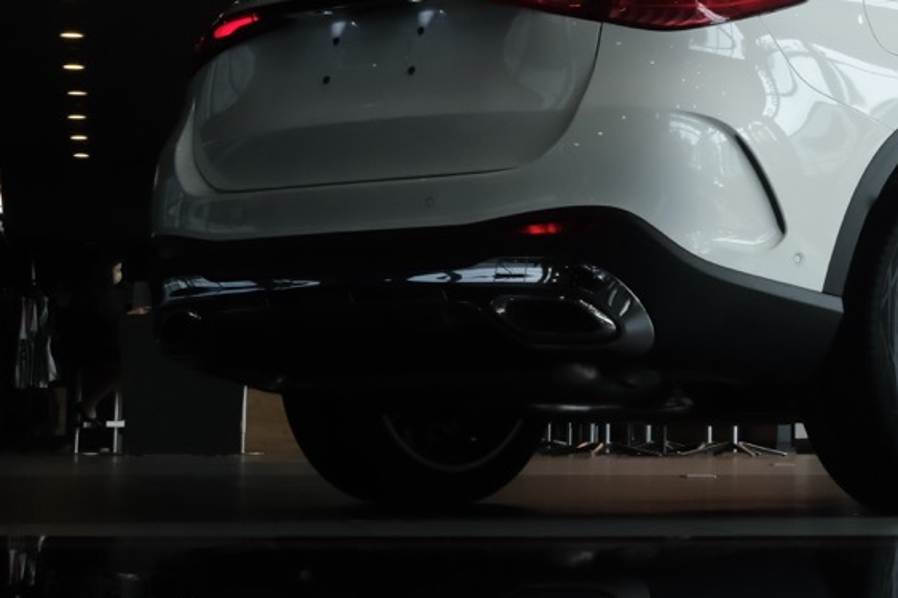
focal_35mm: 116
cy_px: 50
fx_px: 2893
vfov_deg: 11.7
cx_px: 861
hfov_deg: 17.3
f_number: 20
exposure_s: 1/60
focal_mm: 34.3
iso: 1600
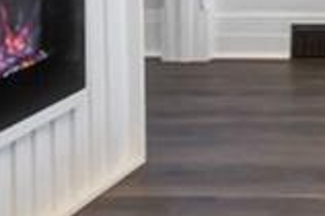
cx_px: 675
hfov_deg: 15.2
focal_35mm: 105
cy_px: -197
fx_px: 950
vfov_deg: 11.8
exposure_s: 1/30
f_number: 4
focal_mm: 10.8
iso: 320
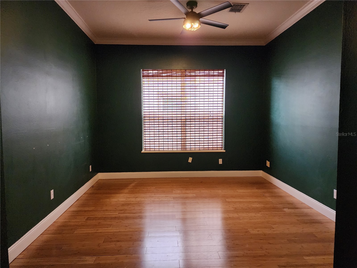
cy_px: 134
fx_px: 237
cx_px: 178
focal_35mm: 23
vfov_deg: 58.9
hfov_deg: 73.9
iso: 1000
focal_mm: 6.4
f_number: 1.8
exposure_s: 1/120
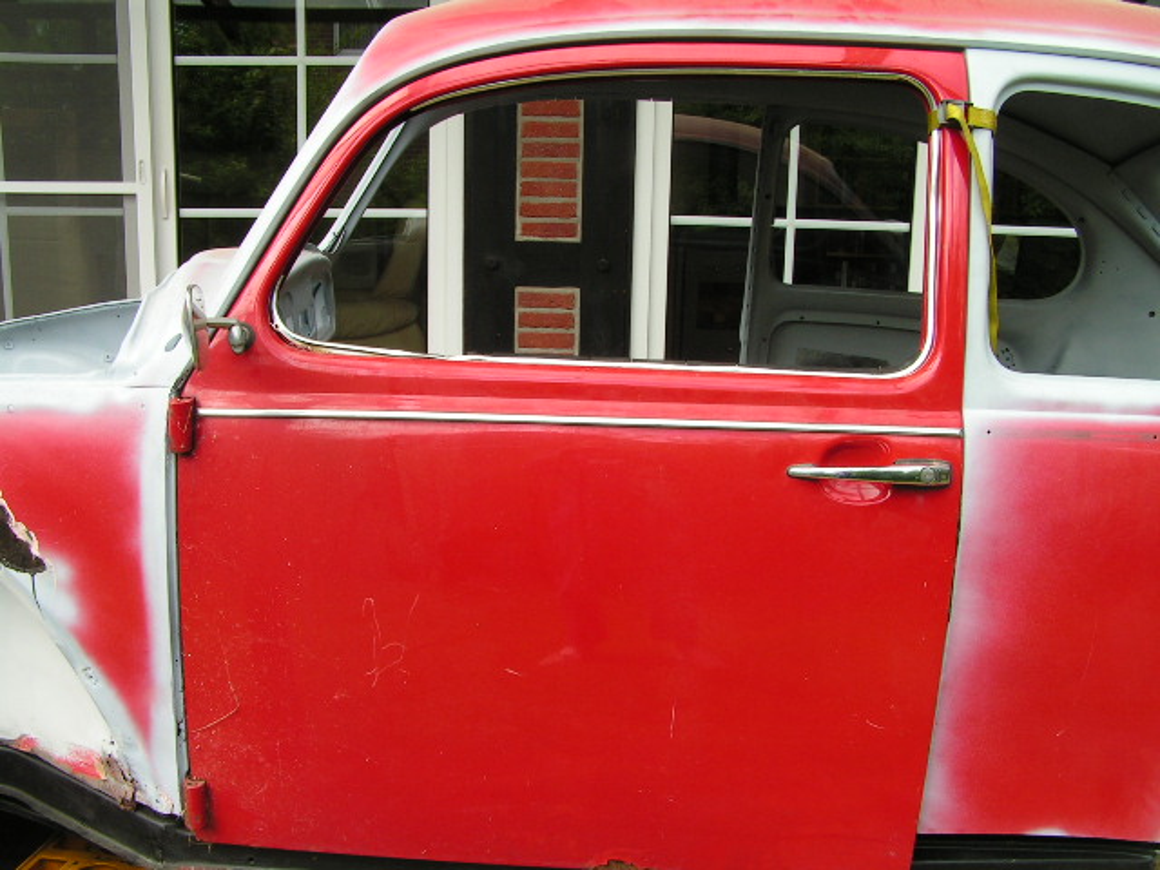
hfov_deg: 49.0
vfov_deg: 37.7
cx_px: 580
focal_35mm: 38
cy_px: 435
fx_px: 1273
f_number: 5.6
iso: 50
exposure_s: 1/60
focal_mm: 6.3
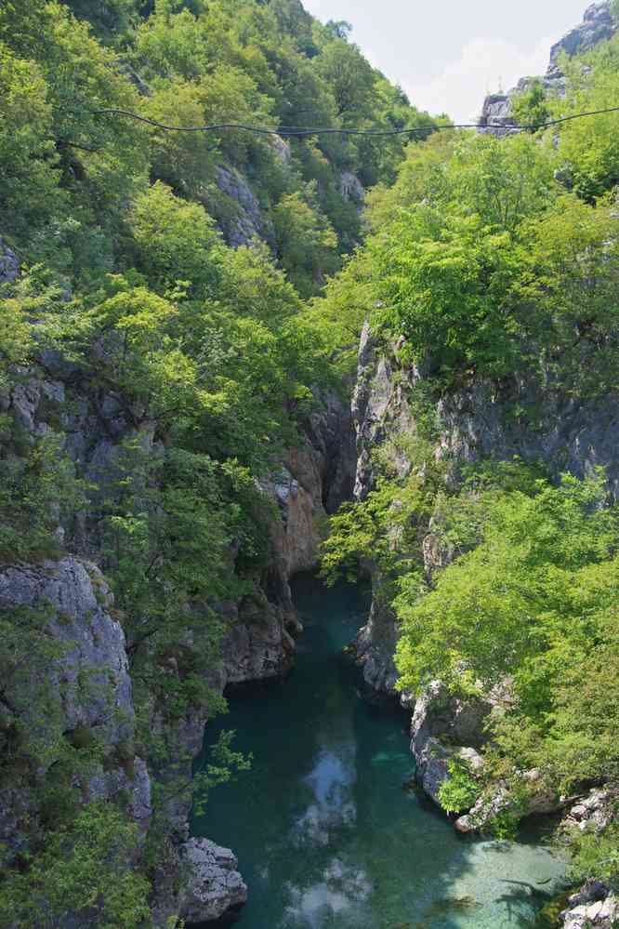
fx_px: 894
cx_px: 310
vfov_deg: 54.9
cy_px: 464
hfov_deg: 38.2
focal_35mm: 35
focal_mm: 23.1
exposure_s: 1/125
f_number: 5
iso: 400
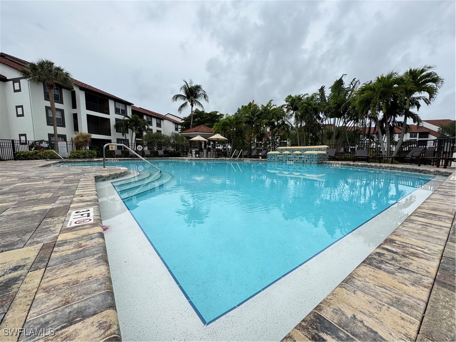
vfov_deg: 85.7
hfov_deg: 102.1
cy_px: 171
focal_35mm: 14
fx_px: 184
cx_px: 228
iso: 50
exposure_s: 1/1370
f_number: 2.2
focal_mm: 2.22
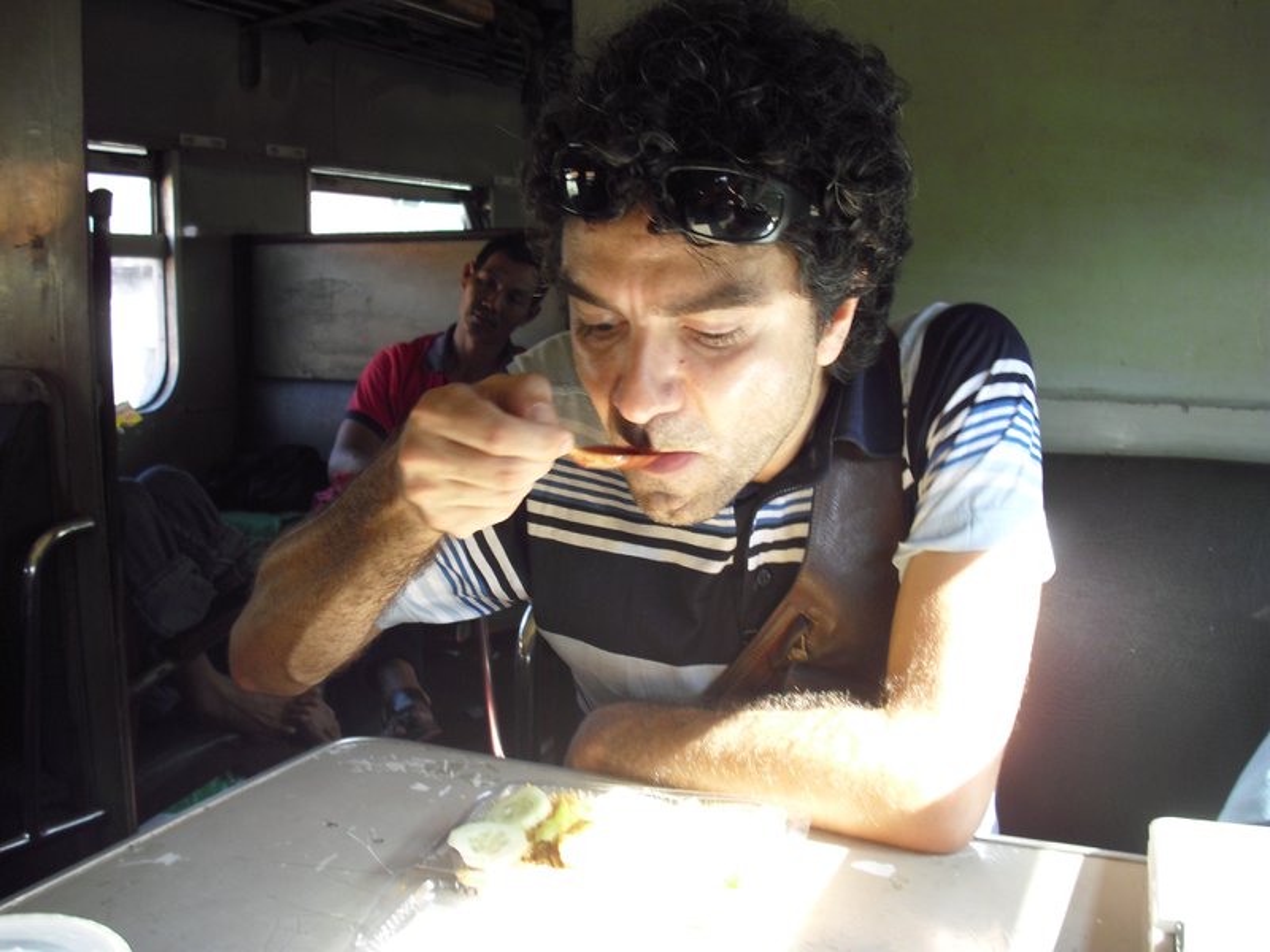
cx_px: 635
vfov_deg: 37.7
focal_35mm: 38
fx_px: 1394
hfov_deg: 49.0
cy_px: 476
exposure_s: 1/60
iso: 100
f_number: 2.8
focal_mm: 6.2
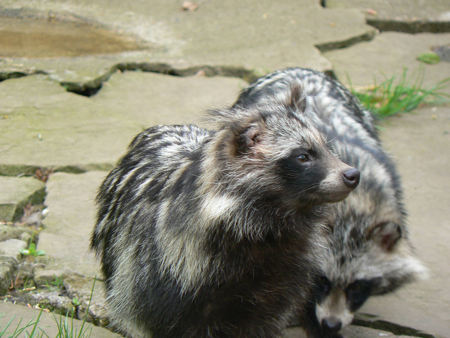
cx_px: 225
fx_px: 3601
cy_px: 169
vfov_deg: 5.4
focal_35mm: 277
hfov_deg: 7.2
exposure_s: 1/80
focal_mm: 46.2
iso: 80
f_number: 4
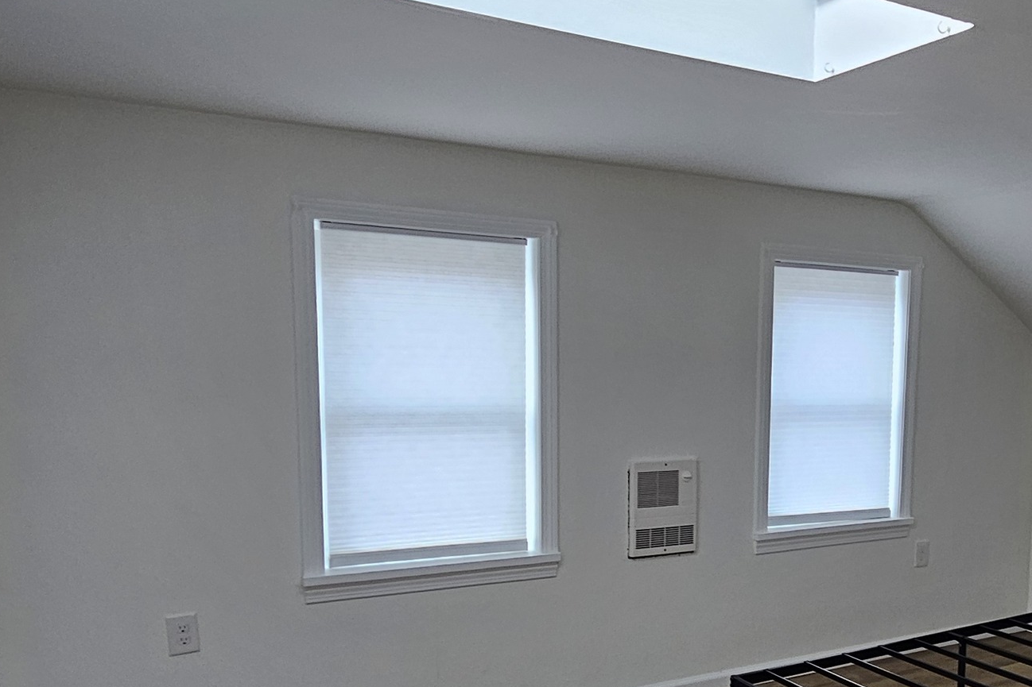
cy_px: 475
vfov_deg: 40.4
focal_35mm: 32
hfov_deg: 55.5
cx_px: 790
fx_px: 917
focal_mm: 2.2
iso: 125
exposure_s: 1/60
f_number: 2.2
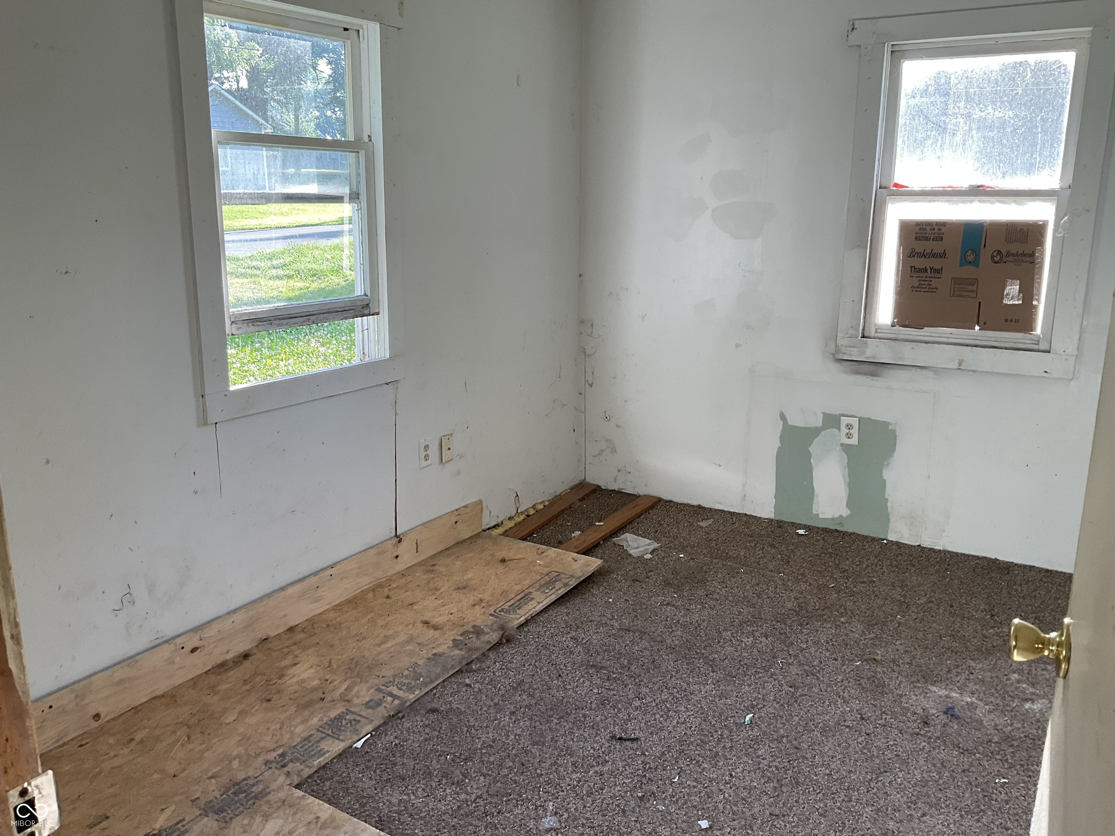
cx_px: 558
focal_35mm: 29
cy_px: 418
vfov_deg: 48.2
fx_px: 934
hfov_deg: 61.7
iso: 40
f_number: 1.8
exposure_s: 1/122
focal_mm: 3
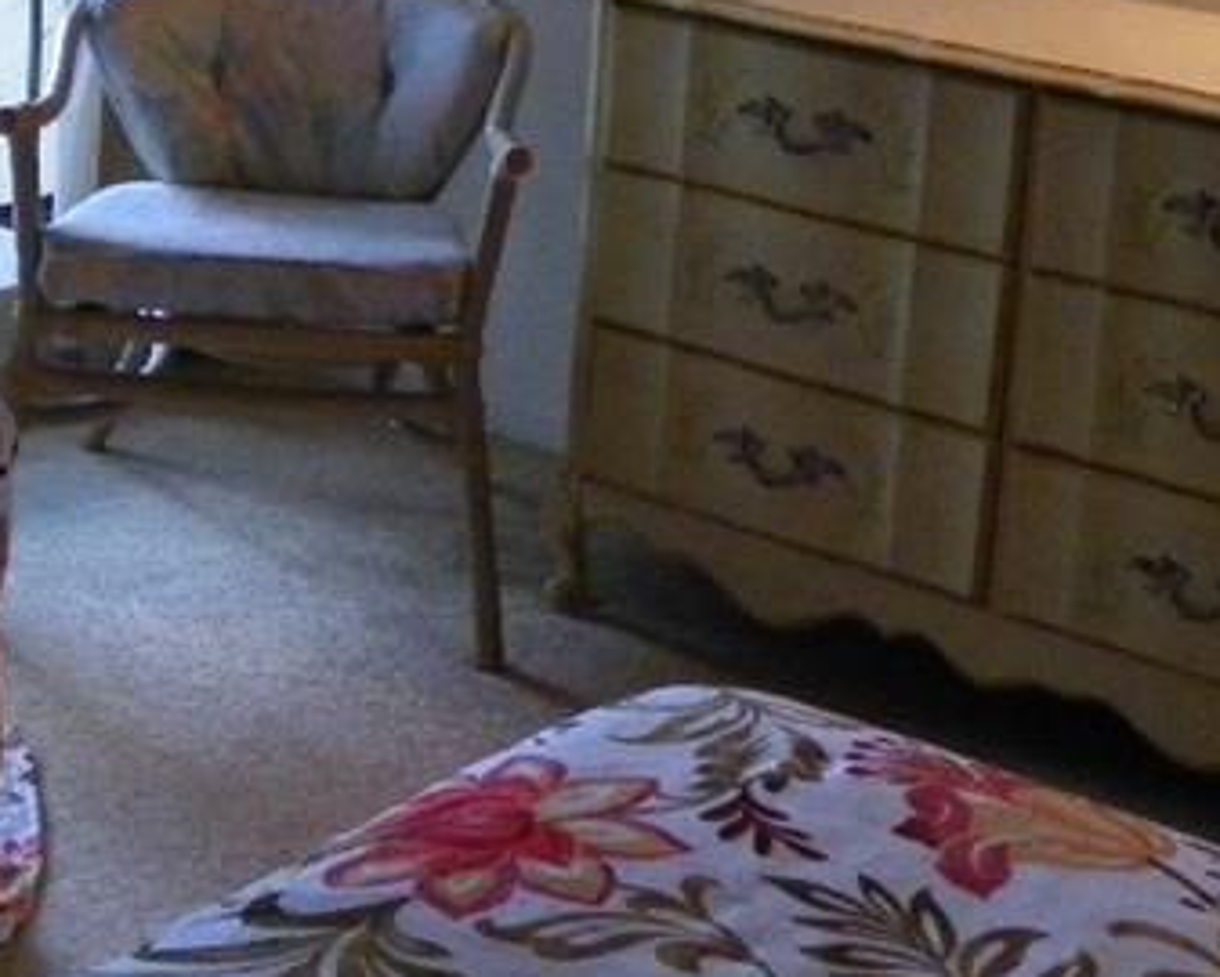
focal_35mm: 77
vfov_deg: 18.9
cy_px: -163
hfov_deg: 24.5
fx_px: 2782
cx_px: 308
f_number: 2.8
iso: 320
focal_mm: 4.6
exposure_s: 1/125
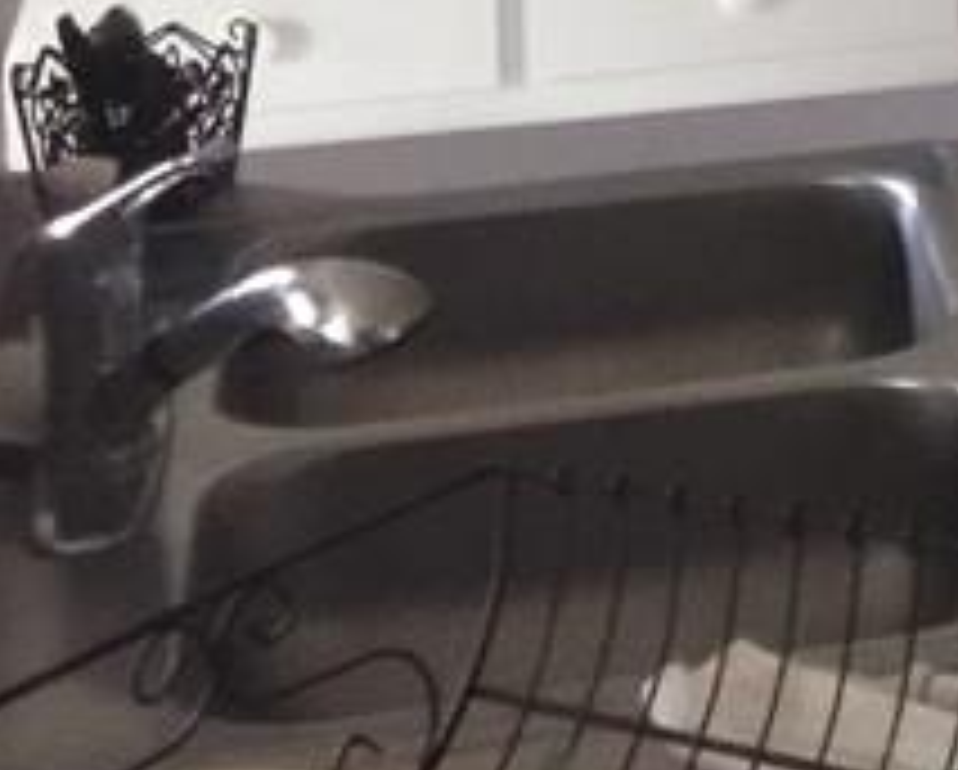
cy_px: -657
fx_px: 3861
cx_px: 2213
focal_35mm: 136
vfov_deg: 10.6
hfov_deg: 11.8
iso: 125
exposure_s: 1/4
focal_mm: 4.15
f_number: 2.2
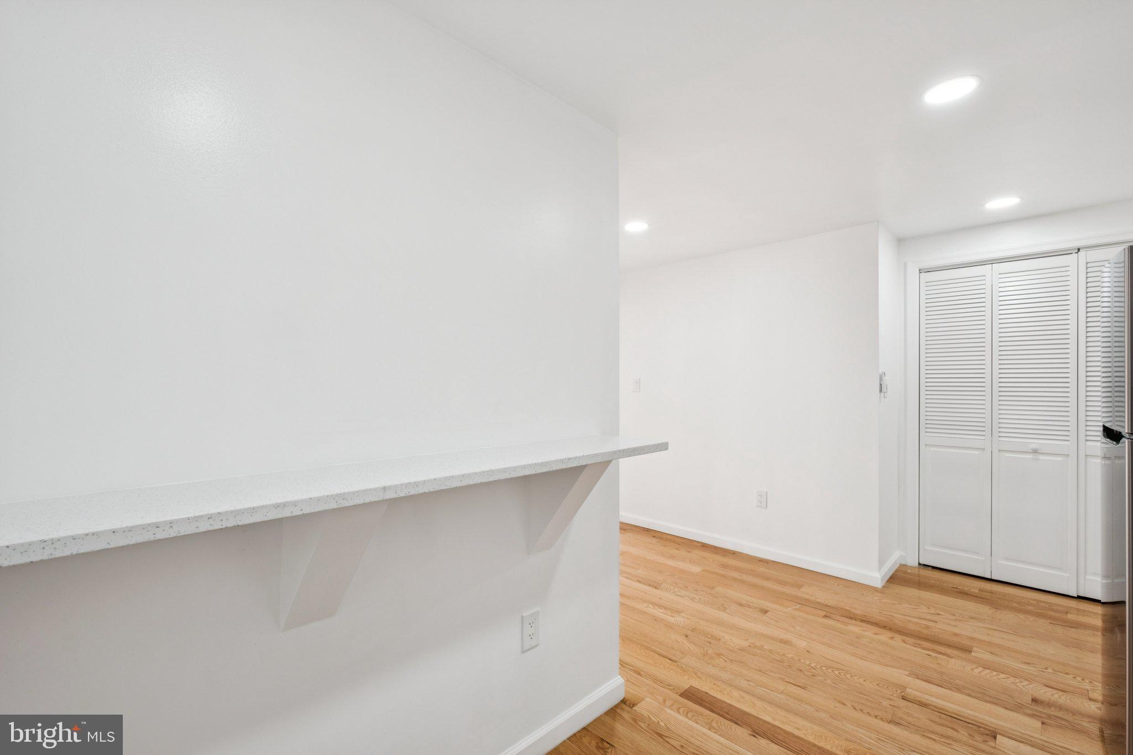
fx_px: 472
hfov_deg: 100.4
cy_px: 378
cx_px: 566
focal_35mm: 15
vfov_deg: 77.3
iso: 250
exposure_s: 1/13
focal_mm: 10
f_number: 8
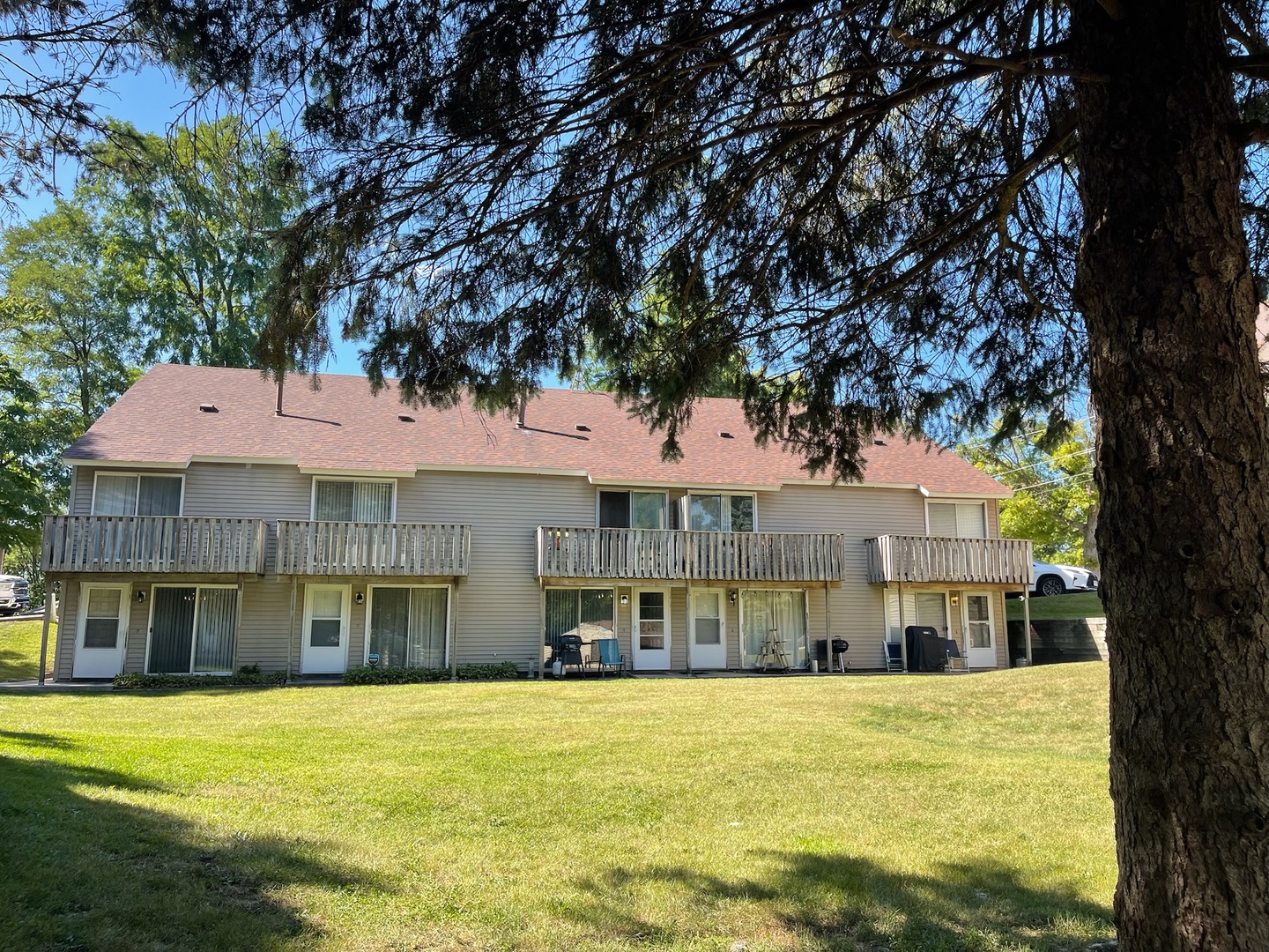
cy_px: 476
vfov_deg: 54.9
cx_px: 634
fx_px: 916
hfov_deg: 69.4
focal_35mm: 25
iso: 32
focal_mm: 5.1
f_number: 1.6
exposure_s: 1/824
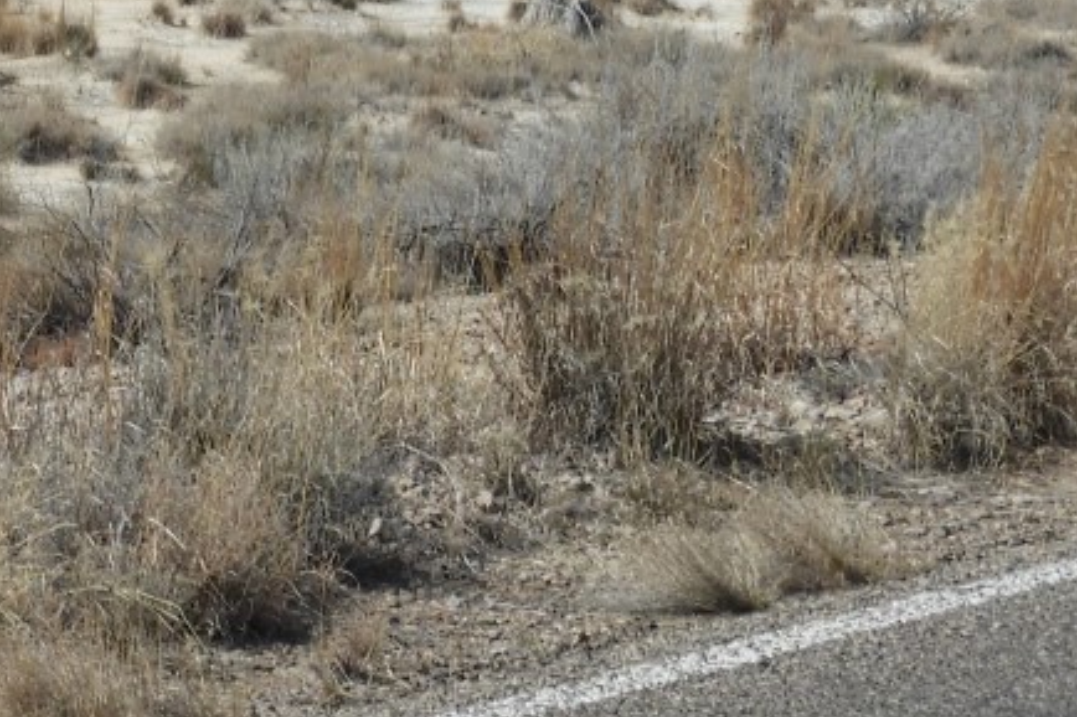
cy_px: -27
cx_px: -174
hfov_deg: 9.8
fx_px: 6190
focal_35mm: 207
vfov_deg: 6.6
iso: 100
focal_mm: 10.7
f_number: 4.2
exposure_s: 1/1600
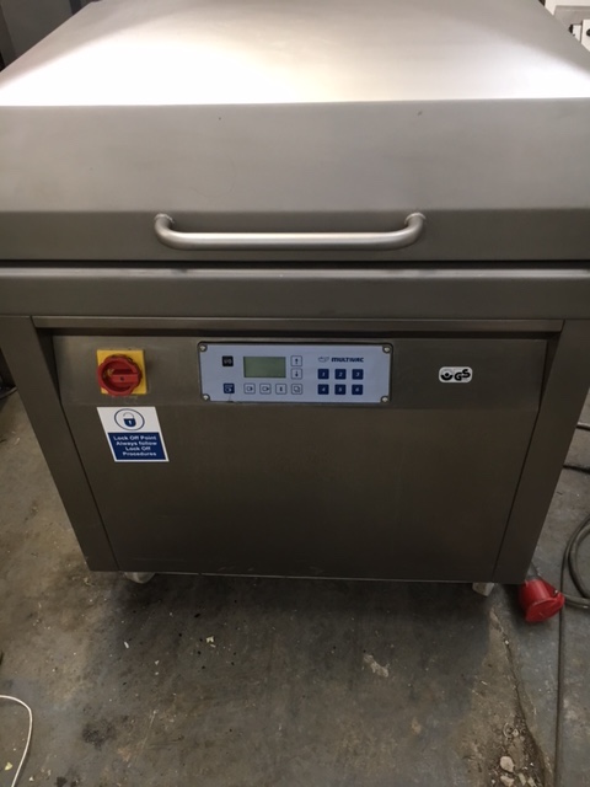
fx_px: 659
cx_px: 295
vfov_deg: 61.7
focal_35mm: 29
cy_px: 394
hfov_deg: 48.2
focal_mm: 4.15
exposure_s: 1/33
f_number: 2.2
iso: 125
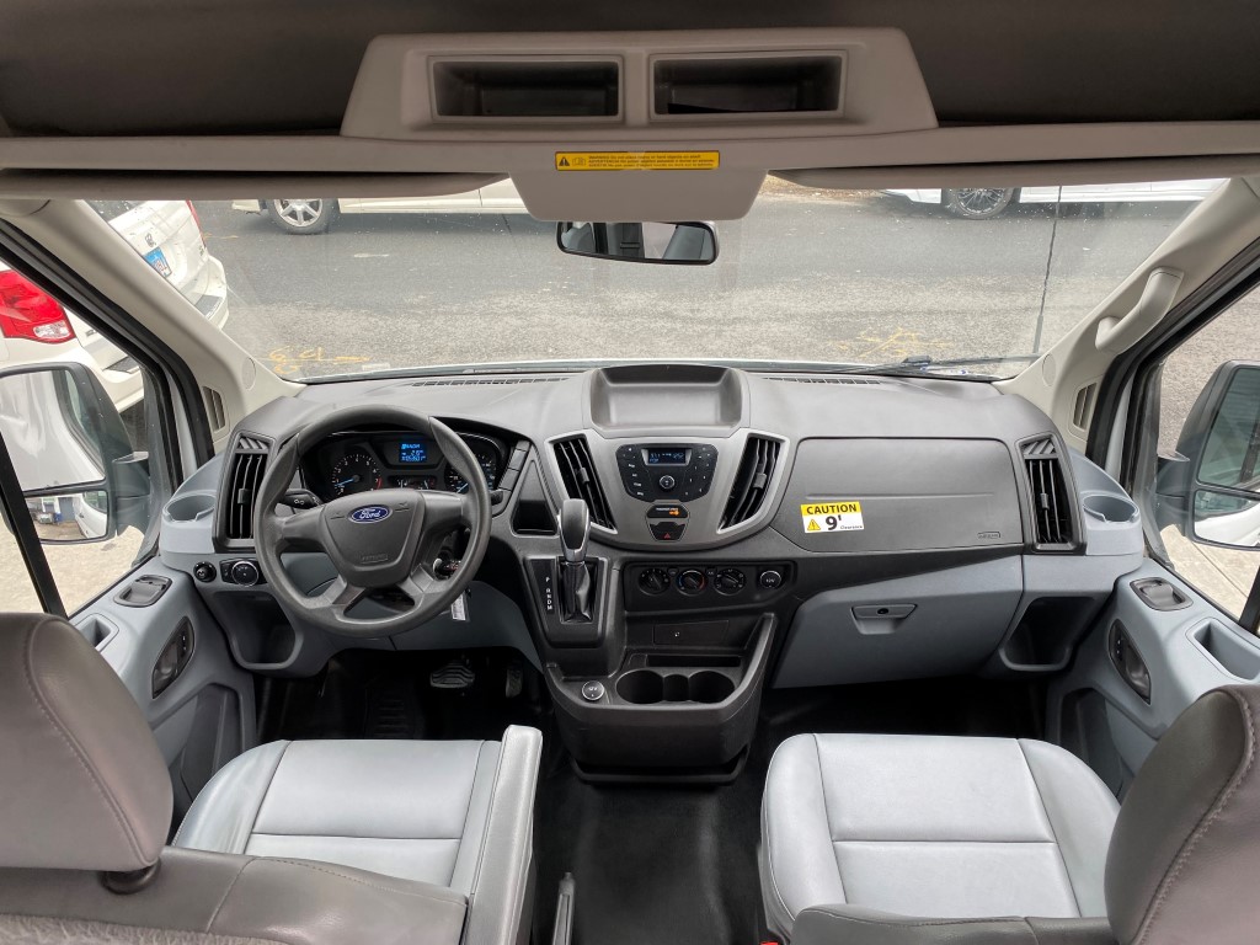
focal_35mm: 26
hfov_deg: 67.3
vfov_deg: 53.1
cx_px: 630
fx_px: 946
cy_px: 472
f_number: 1.8
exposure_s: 1/121
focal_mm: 4.25
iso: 80
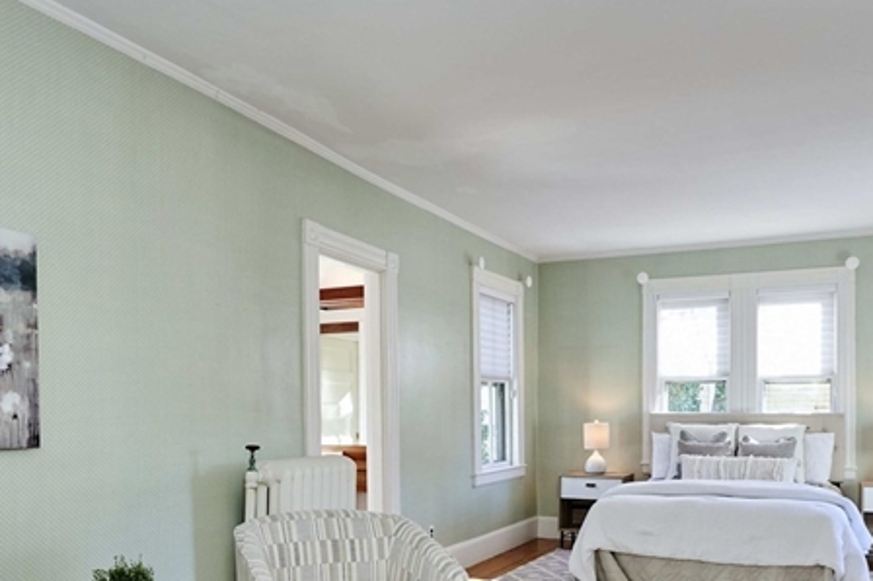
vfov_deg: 40.5
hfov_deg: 58.4
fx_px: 775
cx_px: 511
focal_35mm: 32
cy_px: 389
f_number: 5.6
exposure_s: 1/100
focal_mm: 14
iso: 400
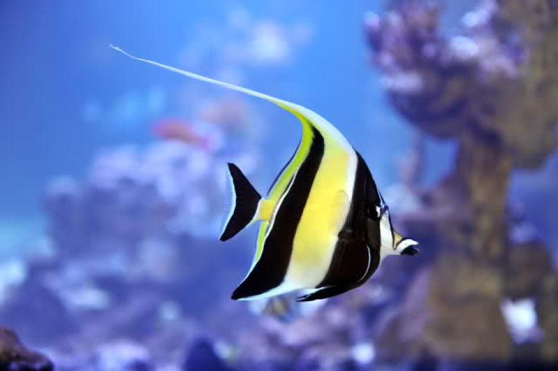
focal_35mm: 70
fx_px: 1084
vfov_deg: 19.4
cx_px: 279
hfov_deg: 28.9
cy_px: 186
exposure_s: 1/250
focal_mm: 70
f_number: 3.5
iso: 800
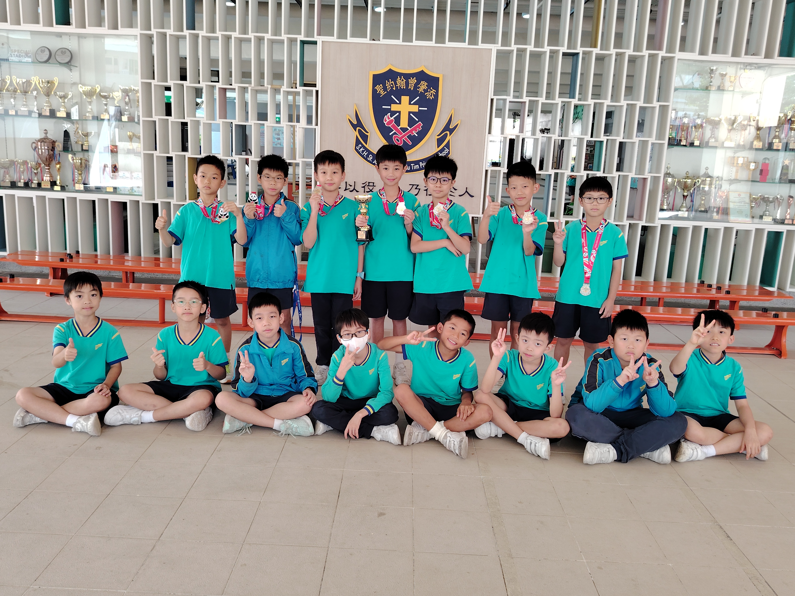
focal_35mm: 30
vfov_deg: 46.8
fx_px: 689
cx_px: 398
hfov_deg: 60.0
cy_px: 298
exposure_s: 1/100
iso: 353
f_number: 1.75
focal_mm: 5.25
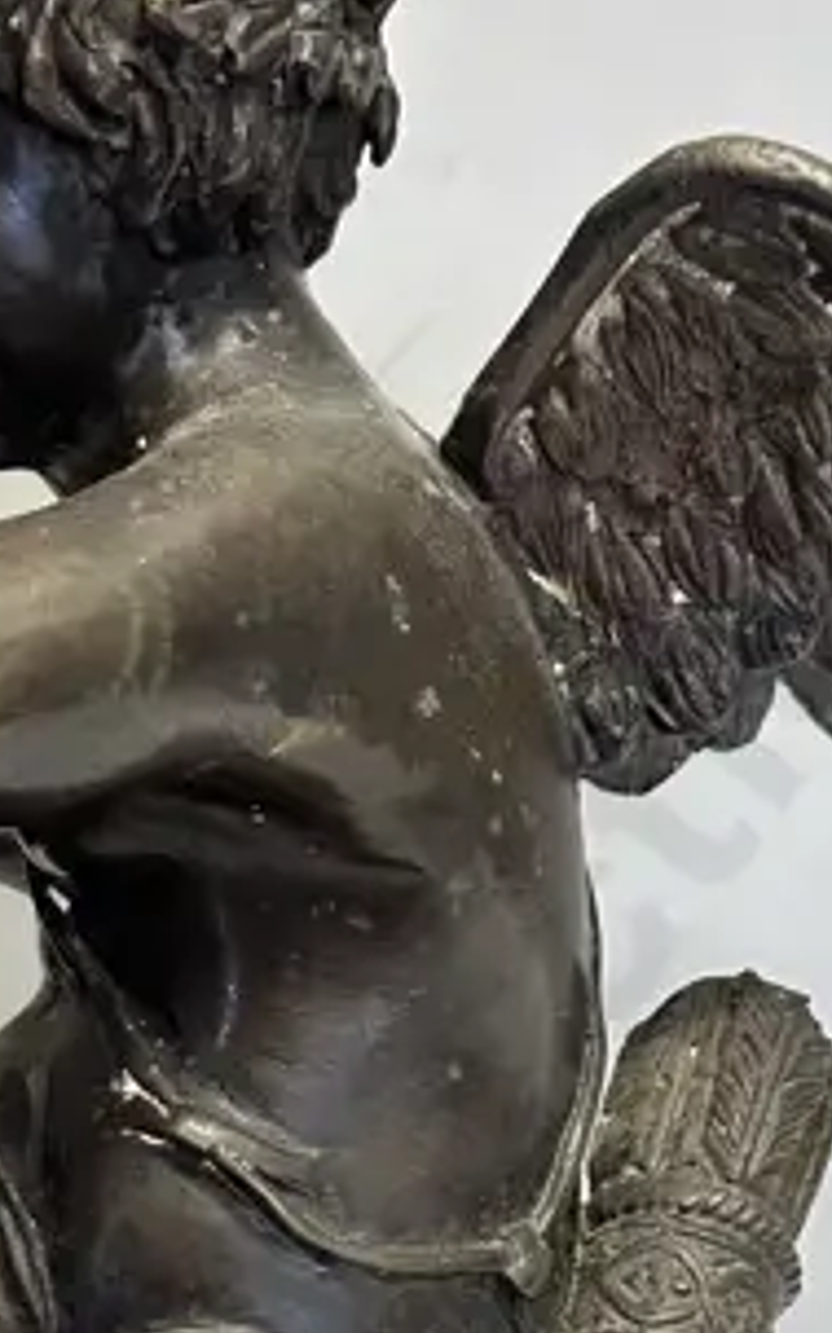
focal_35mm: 86
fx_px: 3124
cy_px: 1408
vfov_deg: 22.9
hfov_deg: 15.1
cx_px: 233
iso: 200
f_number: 1.78
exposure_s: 1/100
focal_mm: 6.86
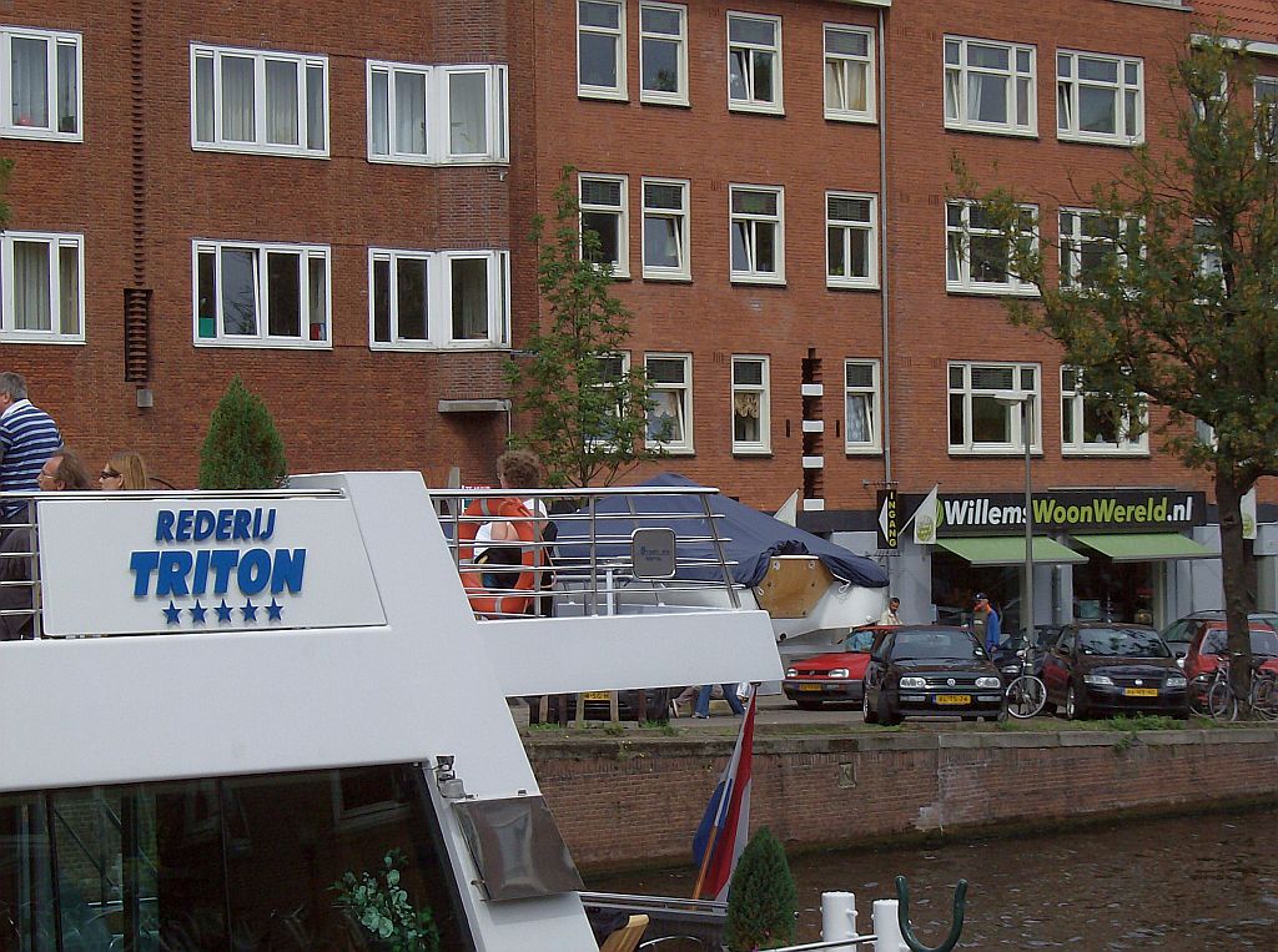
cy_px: 476
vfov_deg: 13.7
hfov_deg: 18.3
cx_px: 639
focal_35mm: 108
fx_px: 3978
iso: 100
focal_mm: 18
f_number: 7.8
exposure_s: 1/325
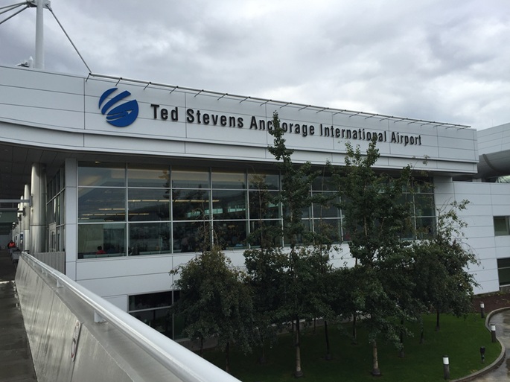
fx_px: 427
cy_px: 191
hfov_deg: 61.7
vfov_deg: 48.2
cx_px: 255
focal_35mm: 29
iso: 32
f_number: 2.2
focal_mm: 4.15
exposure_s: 1/860
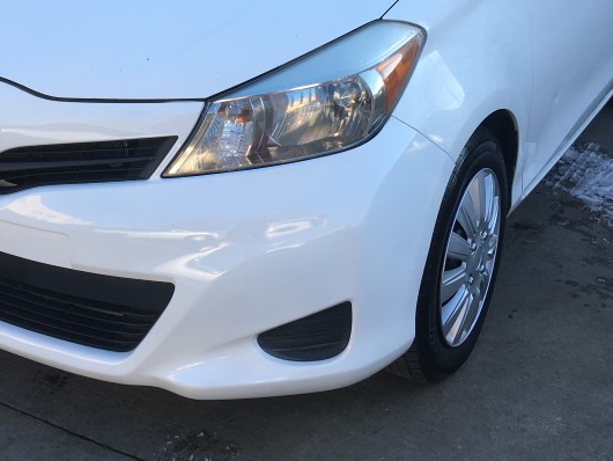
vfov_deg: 25.5
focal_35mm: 56
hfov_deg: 34.0
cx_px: 201
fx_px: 992
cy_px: 64
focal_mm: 4.15
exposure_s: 1/316
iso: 25
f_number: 2.2
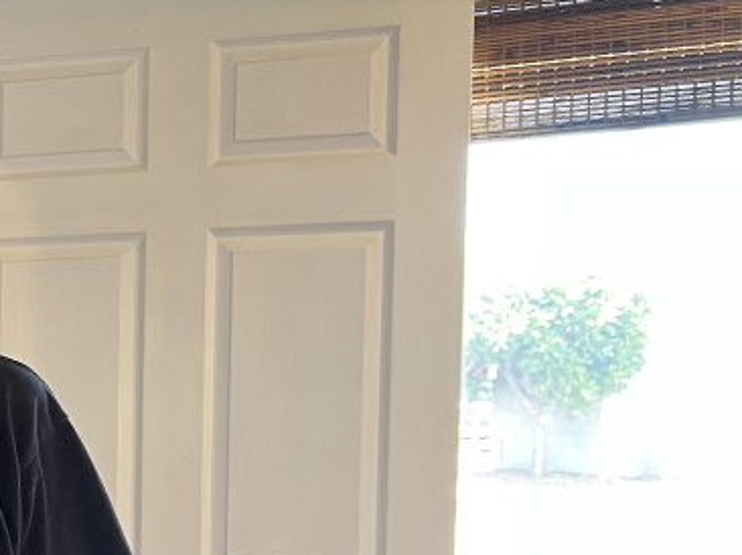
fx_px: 1478
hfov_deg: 24.8
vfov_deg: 20.8
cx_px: -203
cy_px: 506
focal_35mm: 69
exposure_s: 1/60
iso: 125
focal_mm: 5.7
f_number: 1.5
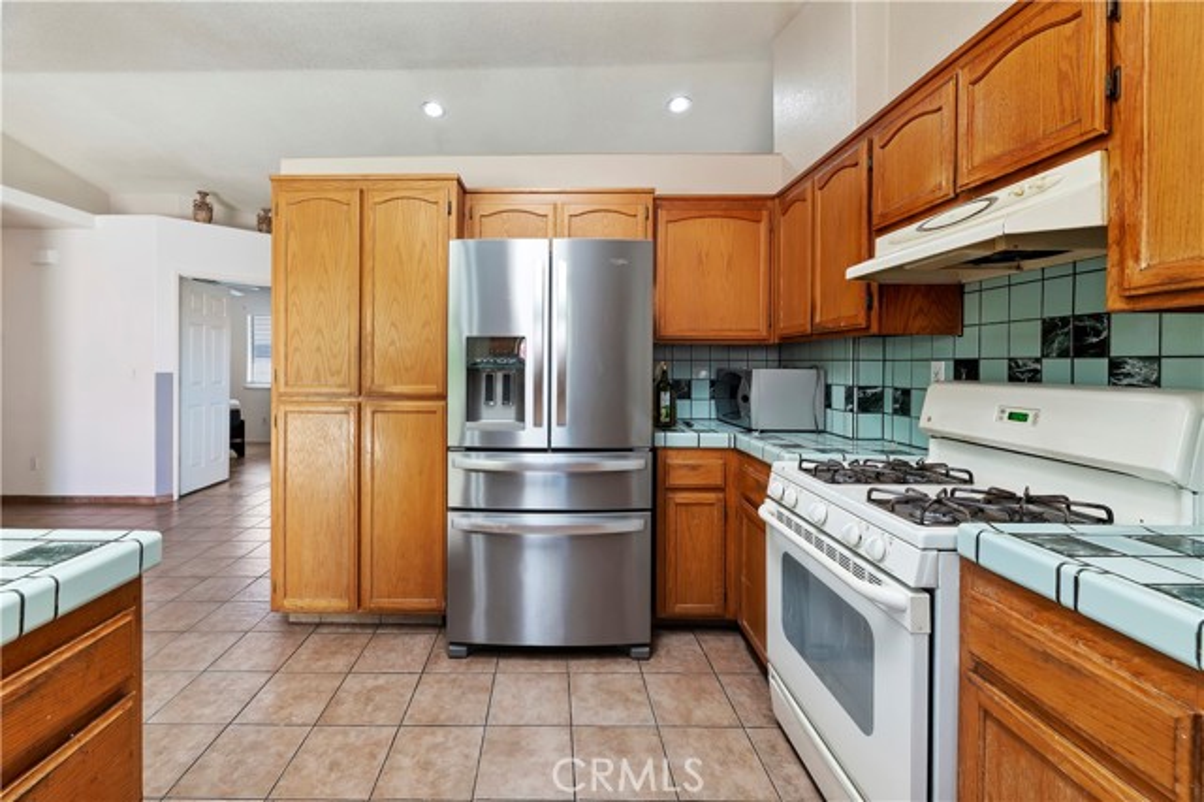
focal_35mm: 14
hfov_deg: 104.3
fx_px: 468
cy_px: 401
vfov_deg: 81.1
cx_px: 602
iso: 500
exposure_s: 1/8
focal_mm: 14
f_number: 10
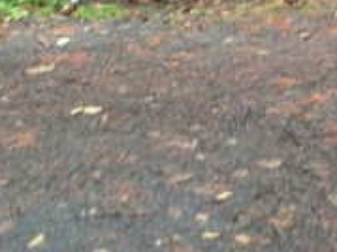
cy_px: -111
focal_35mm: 125
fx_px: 1216
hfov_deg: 15.6
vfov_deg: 11.4
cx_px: 311
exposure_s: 1/15
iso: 125
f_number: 2.4
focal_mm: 4.28
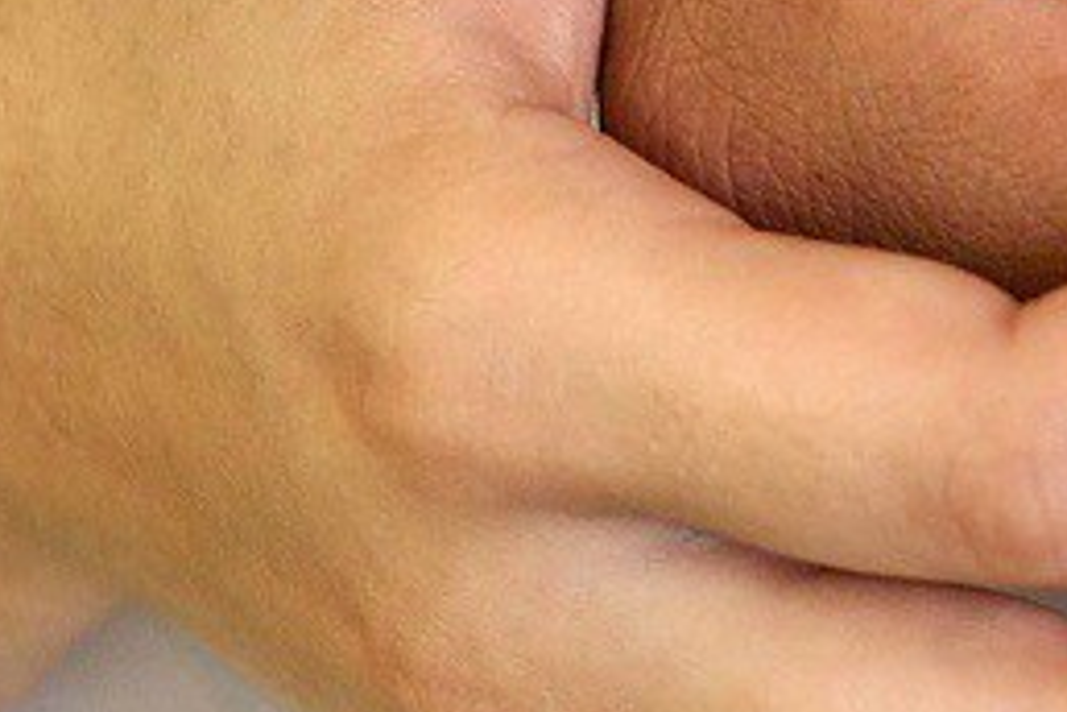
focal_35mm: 260
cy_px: 108
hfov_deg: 7.9
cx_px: 1237
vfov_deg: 5.3
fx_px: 7706
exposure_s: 1/50
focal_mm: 70
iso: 800
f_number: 4
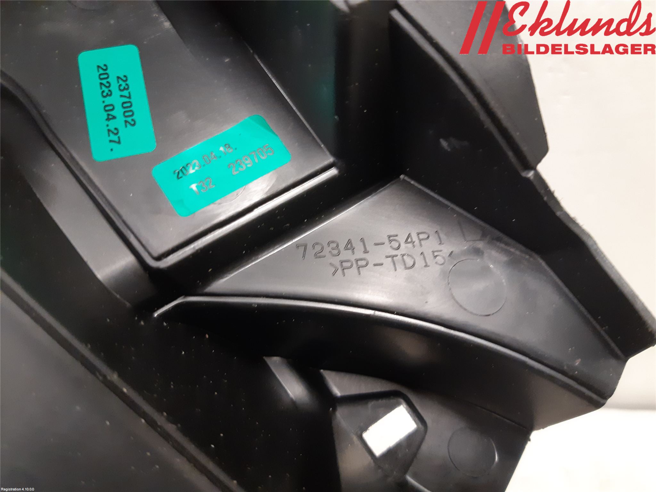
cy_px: 246
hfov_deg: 67.3
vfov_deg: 53.1
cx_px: 328
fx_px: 493
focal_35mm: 26
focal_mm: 3.93
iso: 320
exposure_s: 1/24
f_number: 1.7
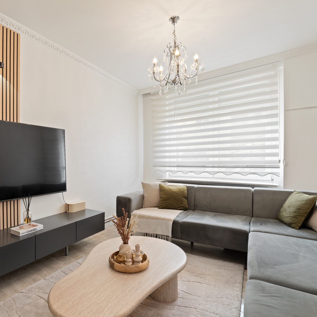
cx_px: 113
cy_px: 159
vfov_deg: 72.1
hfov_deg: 70.6
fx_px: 218
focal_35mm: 21
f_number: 11
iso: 250
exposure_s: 1/5
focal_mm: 16
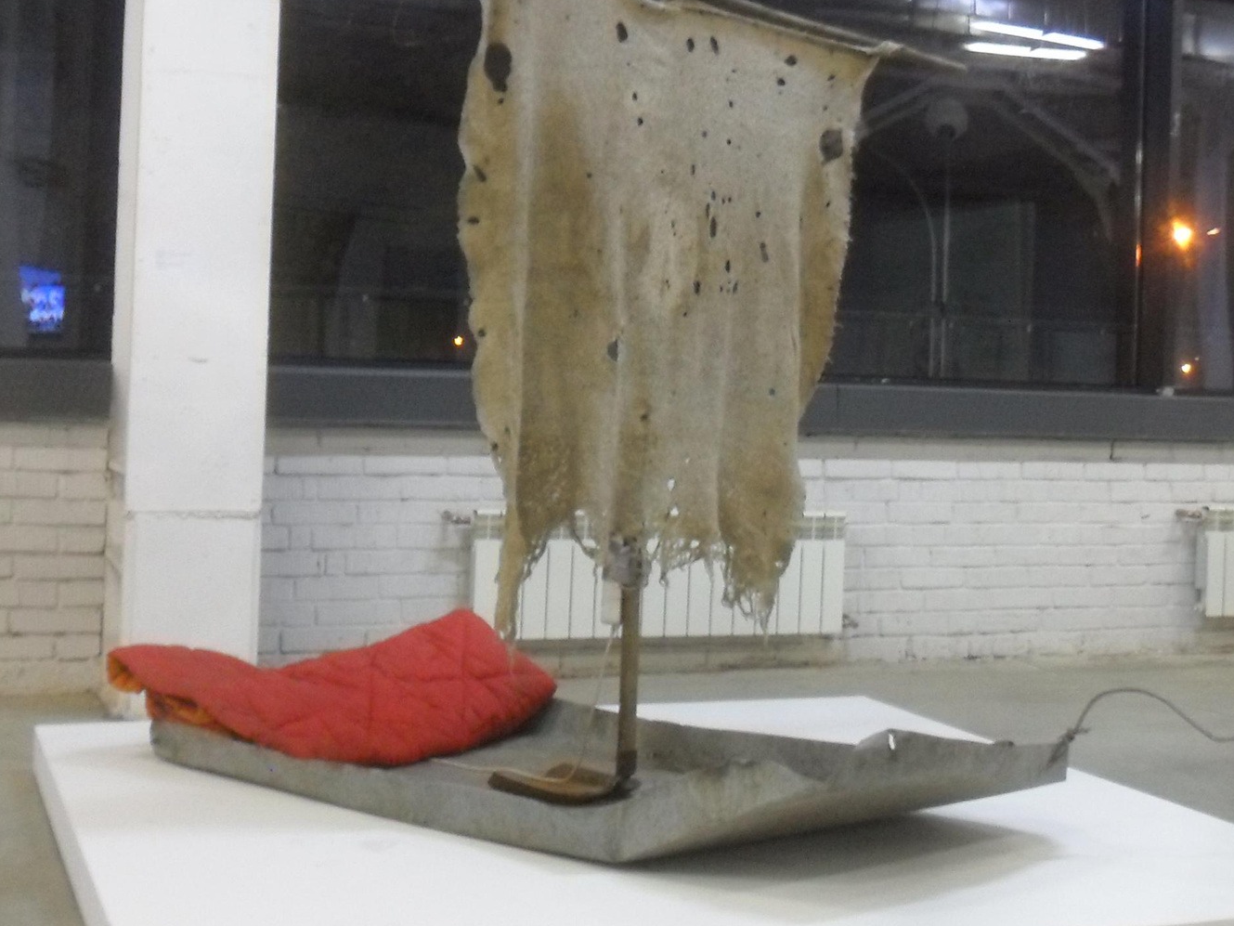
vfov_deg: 27.9
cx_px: 711
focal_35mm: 52
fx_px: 1854
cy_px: 341
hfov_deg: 36.7
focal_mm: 4.9
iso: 200
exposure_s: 1/6
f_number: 3.5
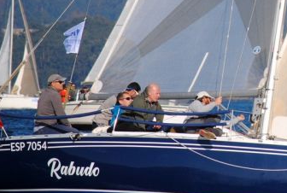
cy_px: 22
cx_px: 297
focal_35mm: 589
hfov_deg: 3.5
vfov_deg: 2.3
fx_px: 4710
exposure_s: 1/1600
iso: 200
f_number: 5.3
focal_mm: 165
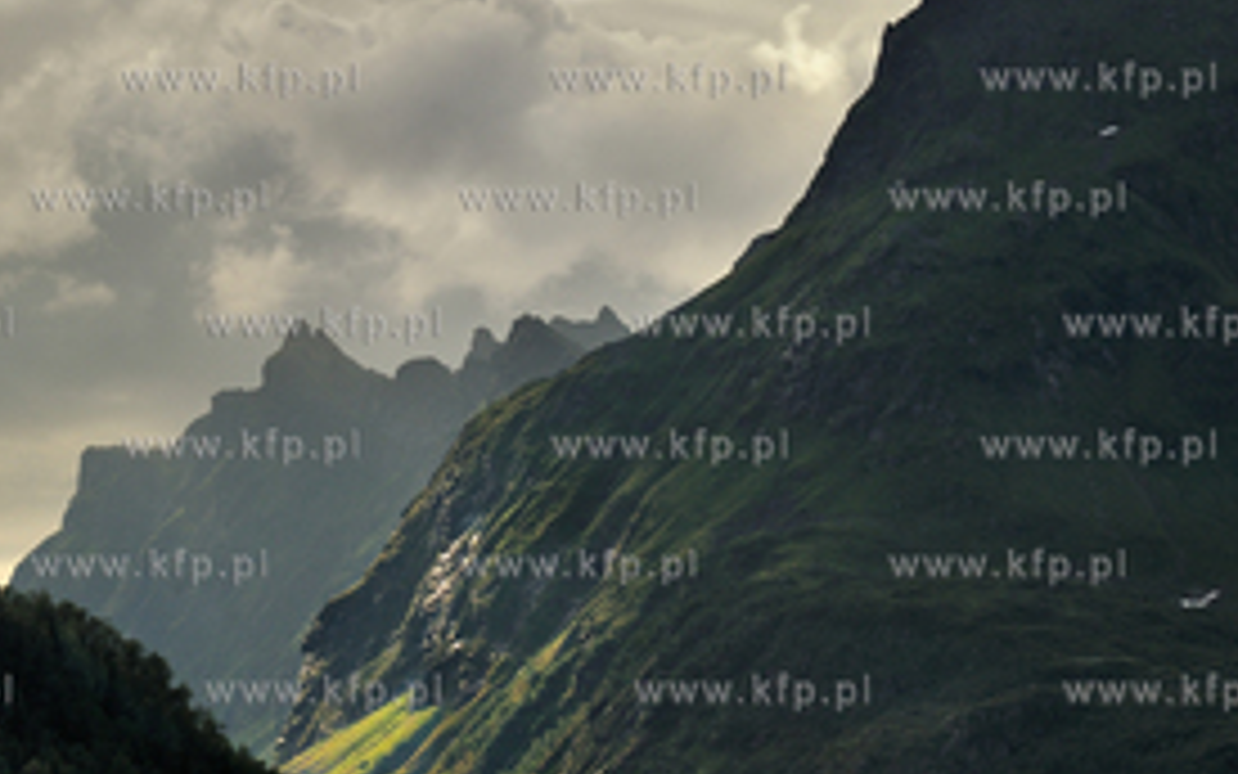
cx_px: 482
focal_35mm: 200
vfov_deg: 6.6
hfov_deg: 10.5
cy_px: 382
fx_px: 6749
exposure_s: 1/250
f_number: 13
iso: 400
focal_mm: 135
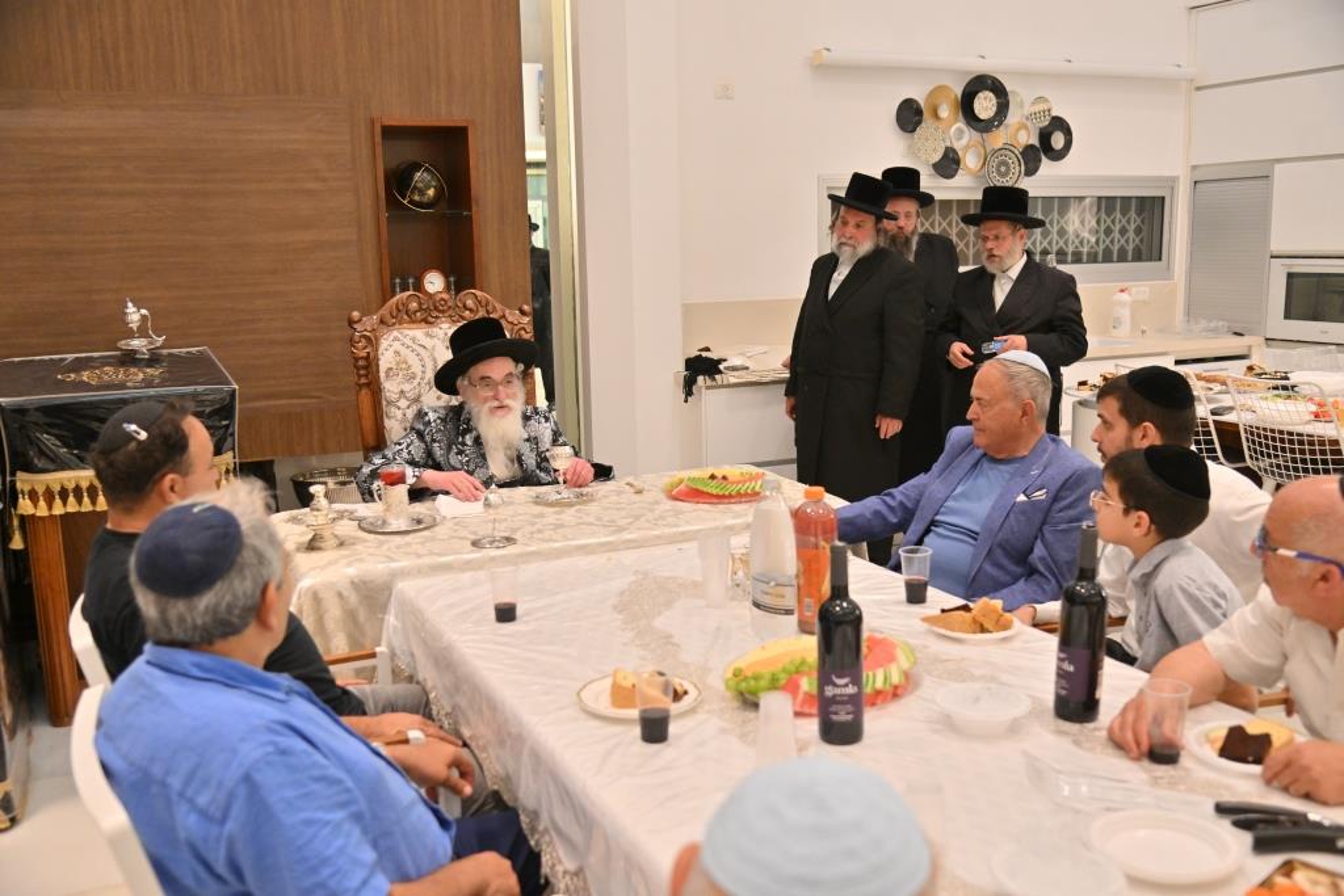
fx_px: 1269
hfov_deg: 55.8
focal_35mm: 34
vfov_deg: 38.9
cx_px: 672
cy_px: 448
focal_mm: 34
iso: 1250
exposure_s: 1/200
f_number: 4
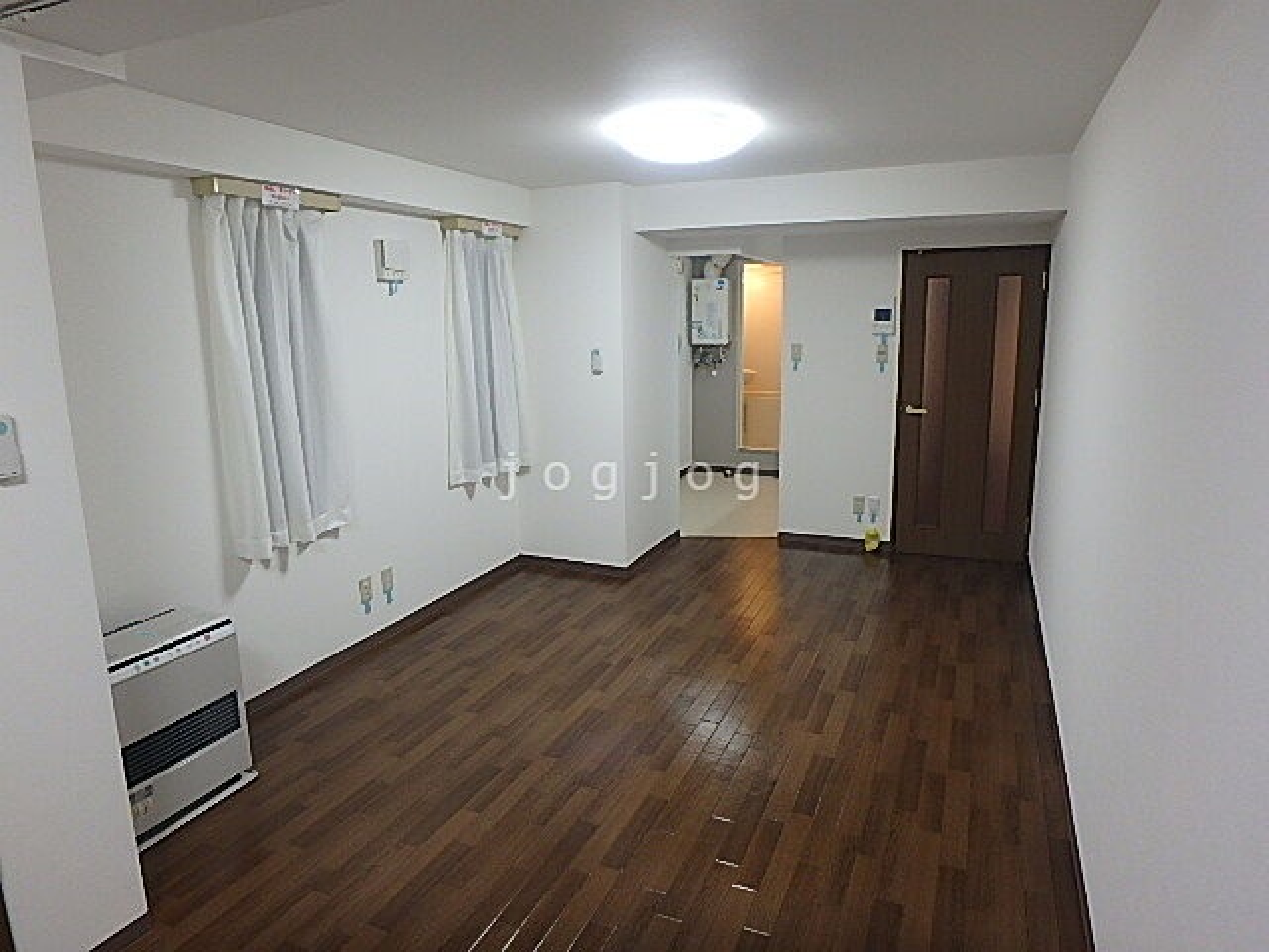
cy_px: 476
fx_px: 770
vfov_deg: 63.4
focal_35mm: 21
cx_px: 634
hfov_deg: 79.0
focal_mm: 3.7
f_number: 3.5
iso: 250
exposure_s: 1/30
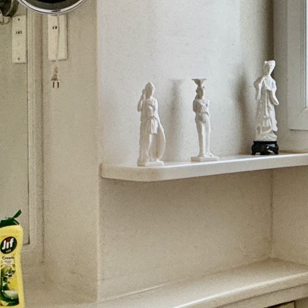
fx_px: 674
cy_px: 122
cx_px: 249
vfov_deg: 25.7
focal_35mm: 67
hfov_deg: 25.3
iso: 200
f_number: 2.2
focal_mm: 2.22
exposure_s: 1/99
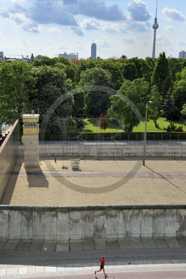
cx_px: 93
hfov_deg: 28.0
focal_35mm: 48
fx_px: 373
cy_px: 140
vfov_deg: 41.1
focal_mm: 48
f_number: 13
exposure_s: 1/250
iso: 200
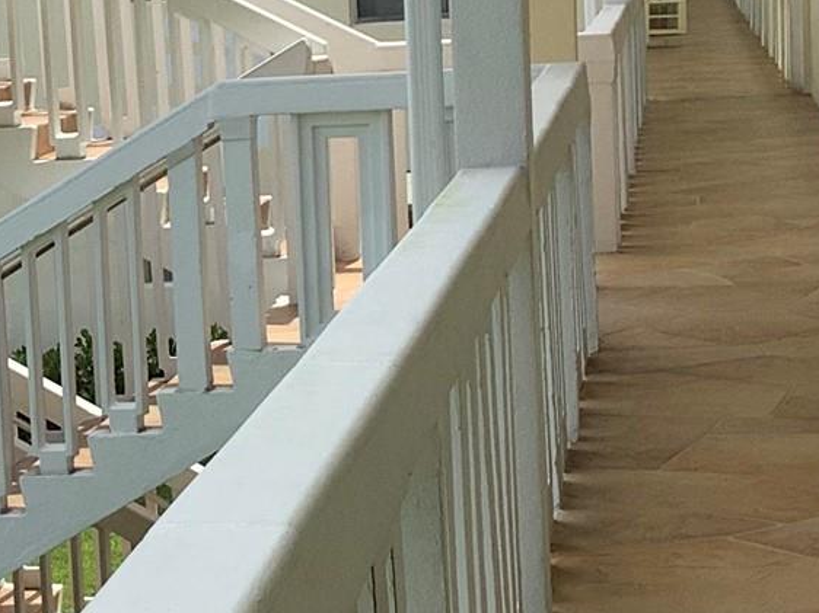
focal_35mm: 113
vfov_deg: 13.1
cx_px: -7
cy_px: 275
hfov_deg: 17.0
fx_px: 2672
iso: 25
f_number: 2.4
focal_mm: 3.3
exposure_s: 1/947
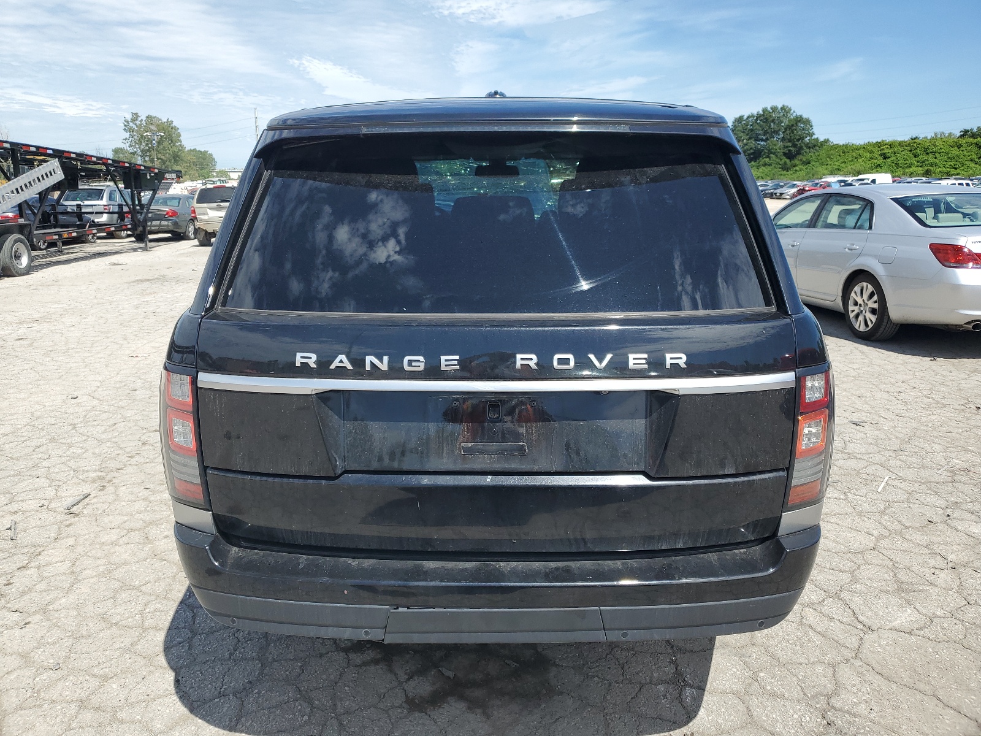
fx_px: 737
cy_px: 368
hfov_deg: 67.3
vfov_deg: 53.1
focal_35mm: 26
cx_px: 490
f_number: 1.5
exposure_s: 1/2500
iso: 50
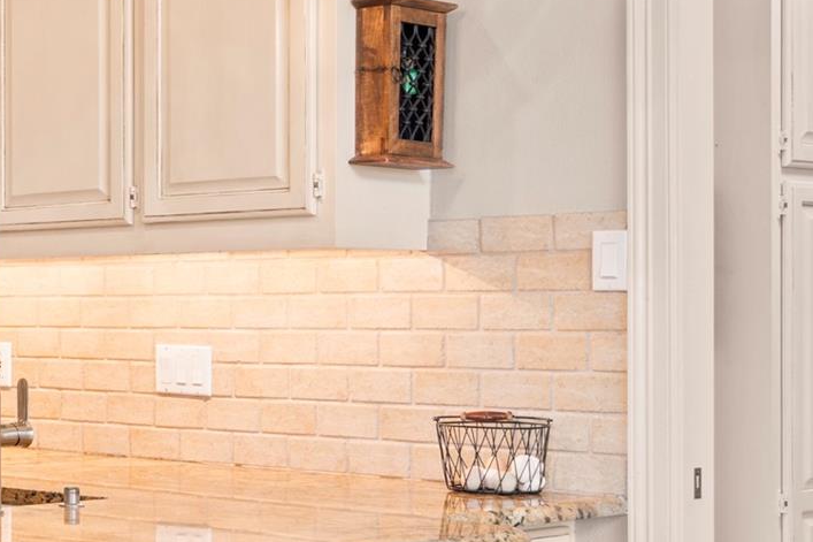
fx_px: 1896
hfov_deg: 21.1
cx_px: -344
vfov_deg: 16.2
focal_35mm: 84
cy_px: 308
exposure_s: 1/1.67
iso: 320
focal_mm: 29
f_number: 9
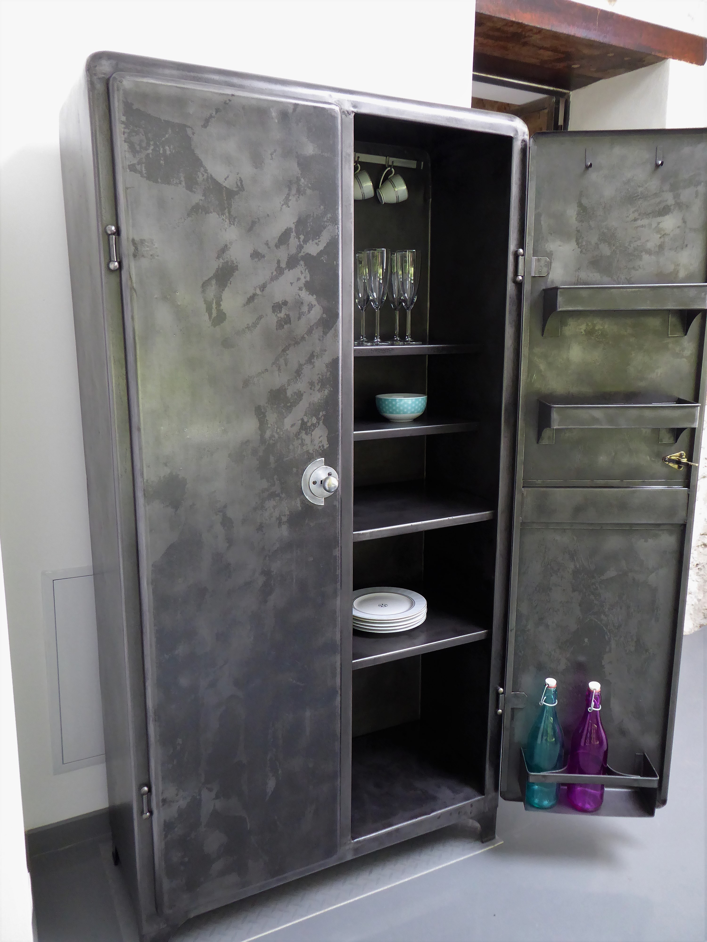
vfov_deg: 65.3
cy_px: 471
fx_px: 735
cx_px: 354
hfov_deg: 51.4
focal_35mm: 27
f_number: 3.4
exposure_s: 1/50
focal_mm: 4.7
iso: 400
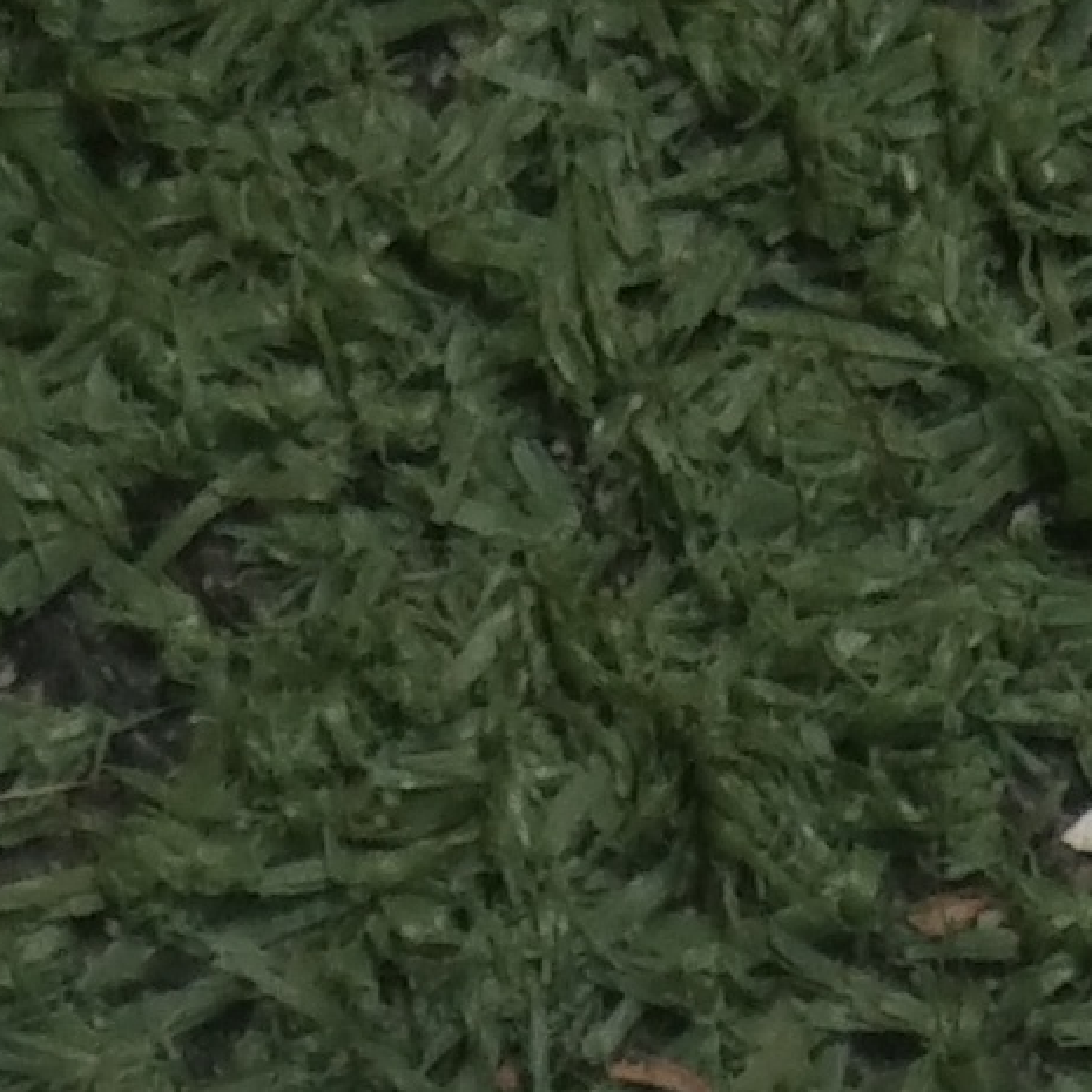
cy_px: 3762
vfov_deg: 6.5
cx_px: 641
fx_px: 8459
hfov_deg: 7.4
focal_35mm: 237
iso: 50
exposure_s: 1/182
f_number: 2.2
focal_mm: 3.65
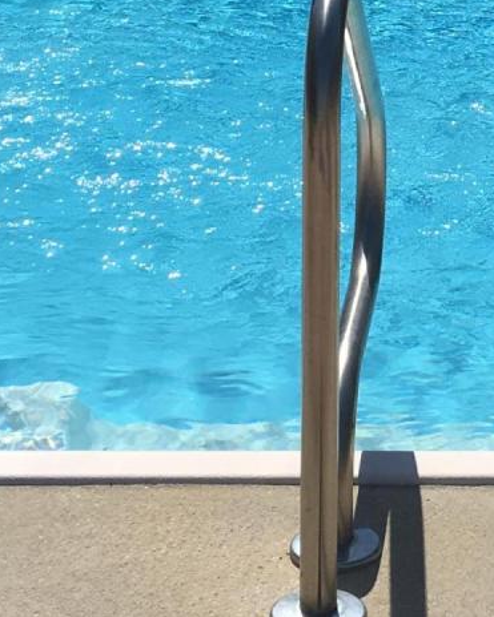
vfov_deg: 15.1
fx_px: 2230
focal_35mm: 122
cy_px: -166
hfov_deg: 12.4
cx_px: 526
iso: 25
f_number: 2.2
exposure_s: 1/2747
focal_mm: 4.15
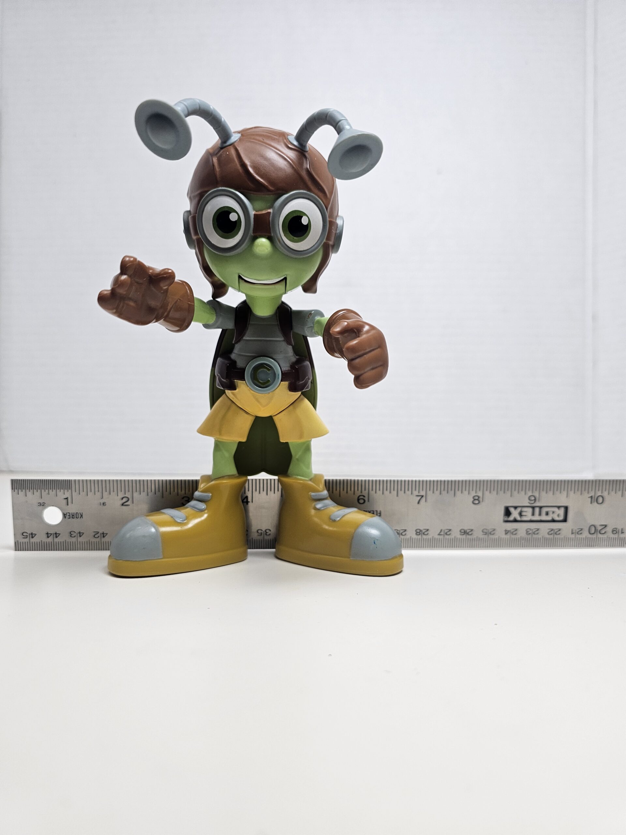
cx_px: 313
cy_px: 418
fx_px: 555
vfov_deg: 73.9
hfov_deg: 58.9
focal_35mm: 23
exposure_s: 1/120
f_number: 1.7
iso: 80
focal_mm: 6.3
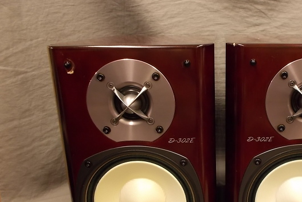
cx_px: 223
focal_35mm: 40
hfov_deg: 46.8
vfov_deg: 33.2
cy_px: 131
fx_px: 336
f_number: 3.2
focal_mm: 4.6
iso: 200
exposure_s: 1/13
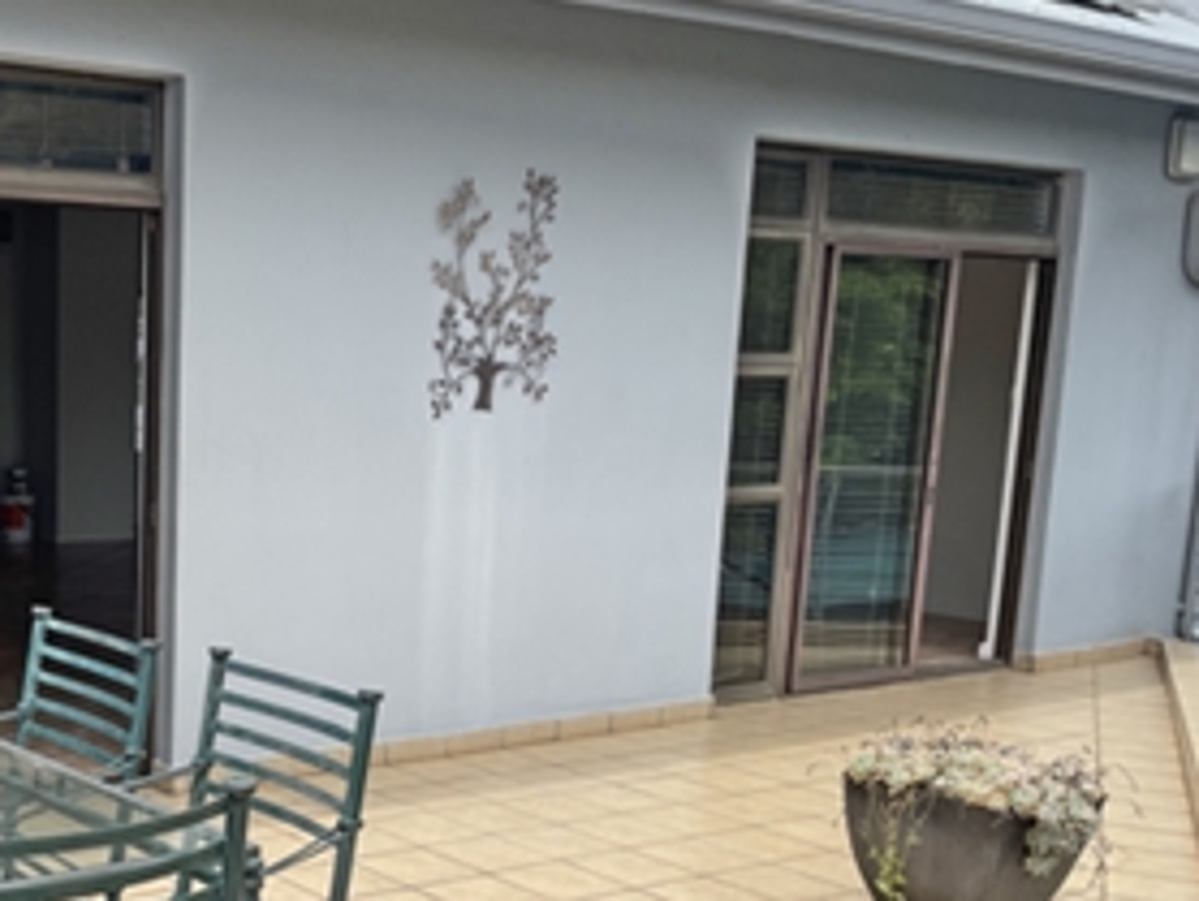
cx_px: 134
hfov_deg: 37.2
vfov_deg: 29.9
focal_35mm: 48
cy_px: 647
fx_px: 1664
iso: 32
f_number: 1.6
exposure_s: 1/2451
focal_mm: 4.2
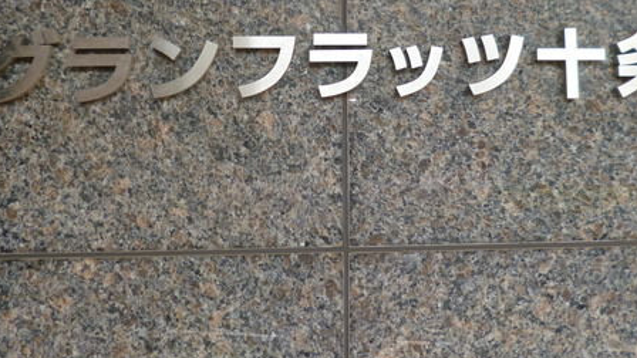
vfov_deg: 32.3
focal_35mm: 35
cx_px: 375
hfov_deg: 56.3
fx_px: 591
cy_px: 47
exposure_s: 1/250
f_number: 2.5
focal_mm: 4.3
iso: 100
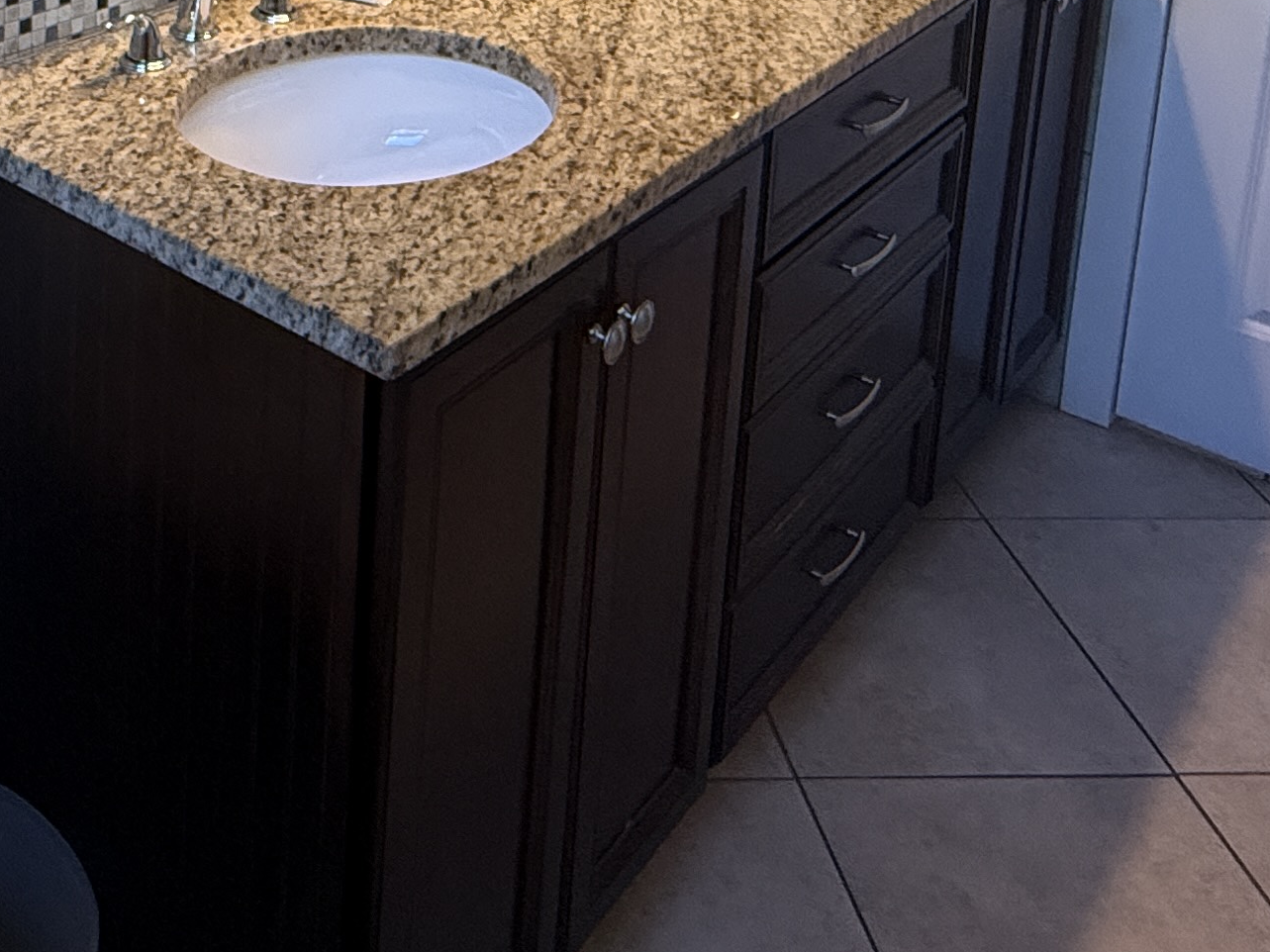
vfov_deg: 27.6
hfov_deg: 41.2
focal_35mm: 44
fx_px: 1614
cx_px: 266
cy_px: -276
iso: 250
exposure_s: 1/120
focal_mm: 2.22
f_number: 2.2
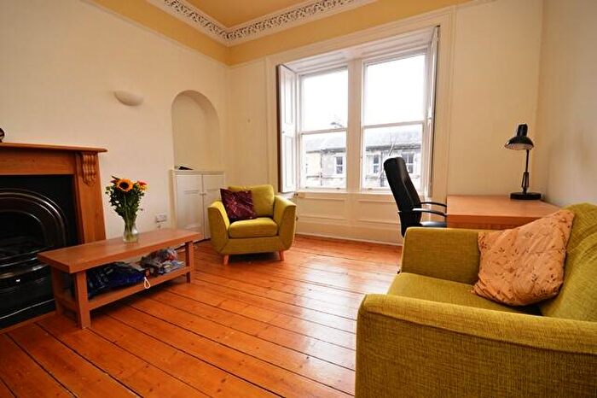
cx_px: 298
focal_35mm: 15
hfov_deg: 100.4
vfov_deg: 77.3
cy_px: 199
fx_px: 249
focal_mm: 10
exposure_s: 1/60
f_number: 8
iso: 500
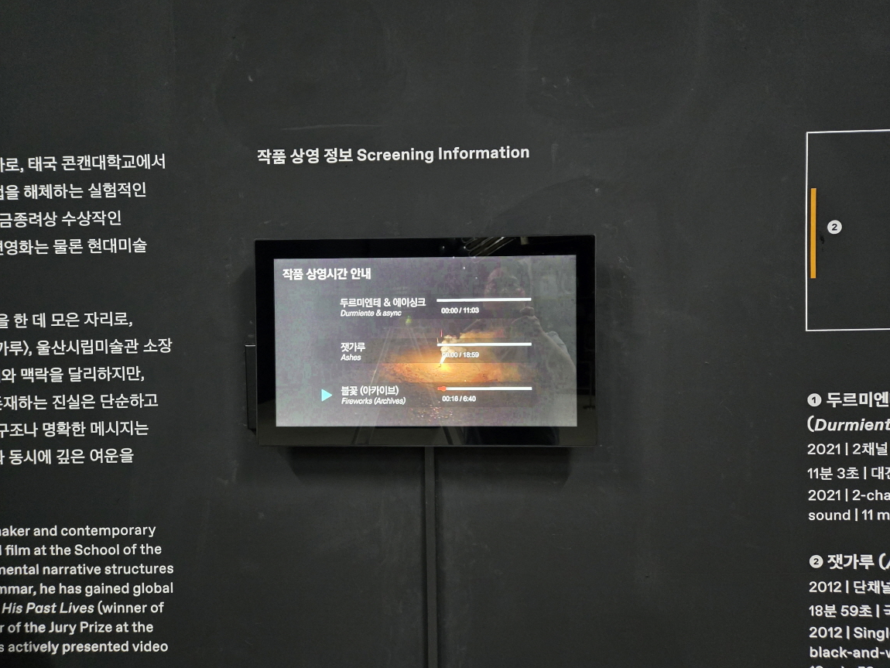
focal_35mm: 24
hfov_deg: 71.6
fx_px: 617
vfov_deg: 56.8
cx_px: 441
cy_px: 326
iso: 1250
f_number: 1.8
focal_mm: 5.4
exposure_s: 1/60
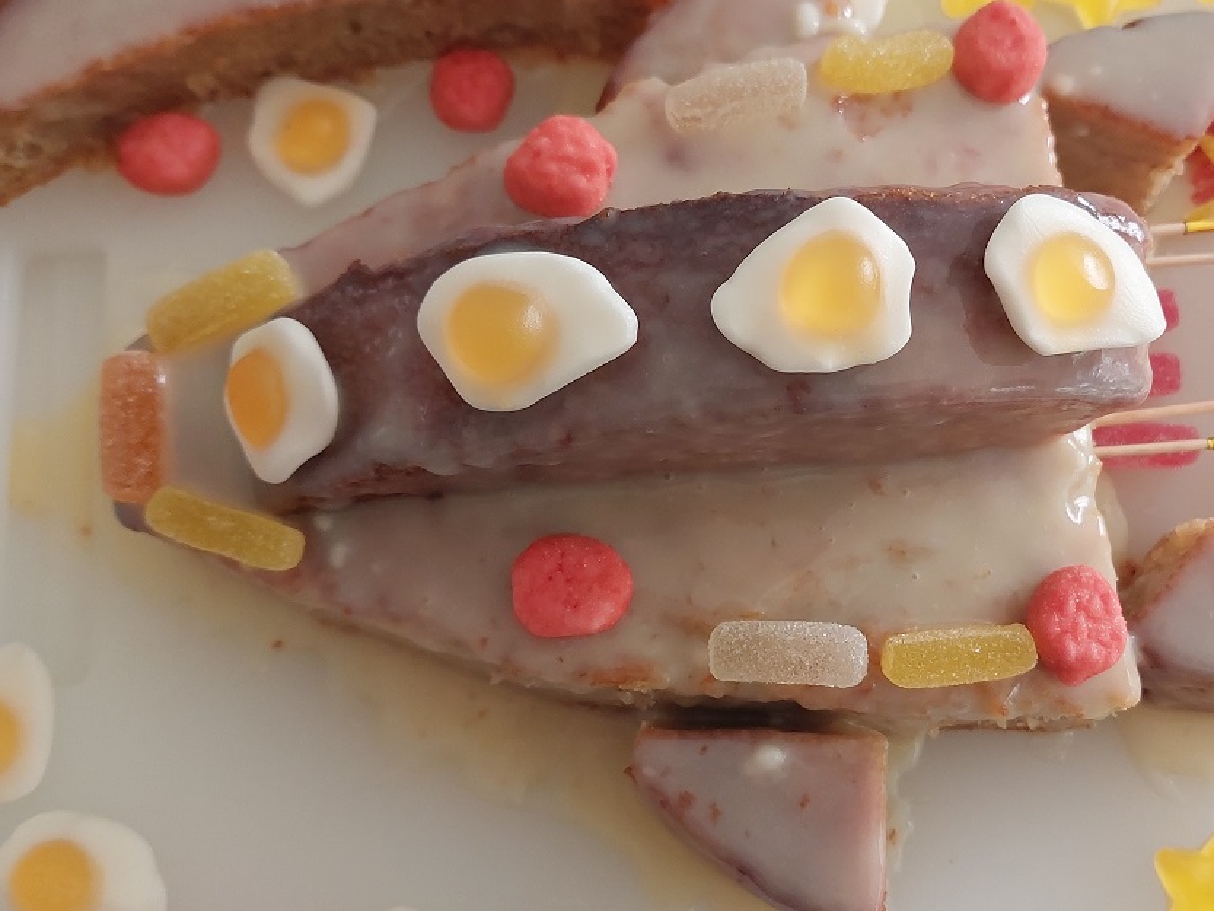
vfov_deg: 36.0
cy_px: 434
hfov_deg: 46.1
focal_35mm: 40
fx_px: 1403
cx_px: 806
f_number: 1.8
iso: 125
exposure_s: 1/100
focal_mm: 5.23
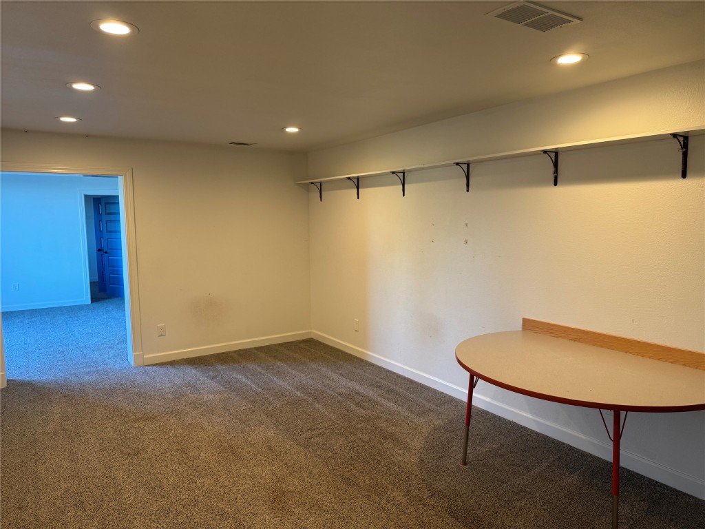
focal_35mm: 24
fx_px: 489
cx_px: 352
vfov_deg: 56.8
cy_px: 264
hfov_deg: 71.6
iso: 160
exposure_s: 1/60
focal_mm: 6.76
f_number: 1.78
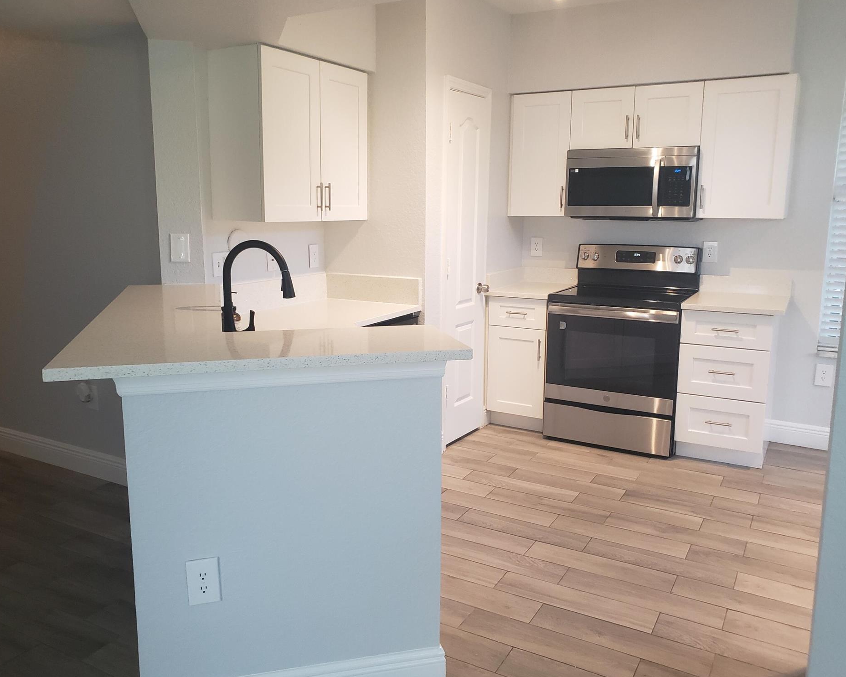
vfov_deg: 51.5
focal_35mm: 28
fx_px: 701
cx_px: 403
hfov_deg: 62.2
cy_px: 339
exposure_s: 1/60
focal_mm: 4.3
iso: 250
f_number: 2.4
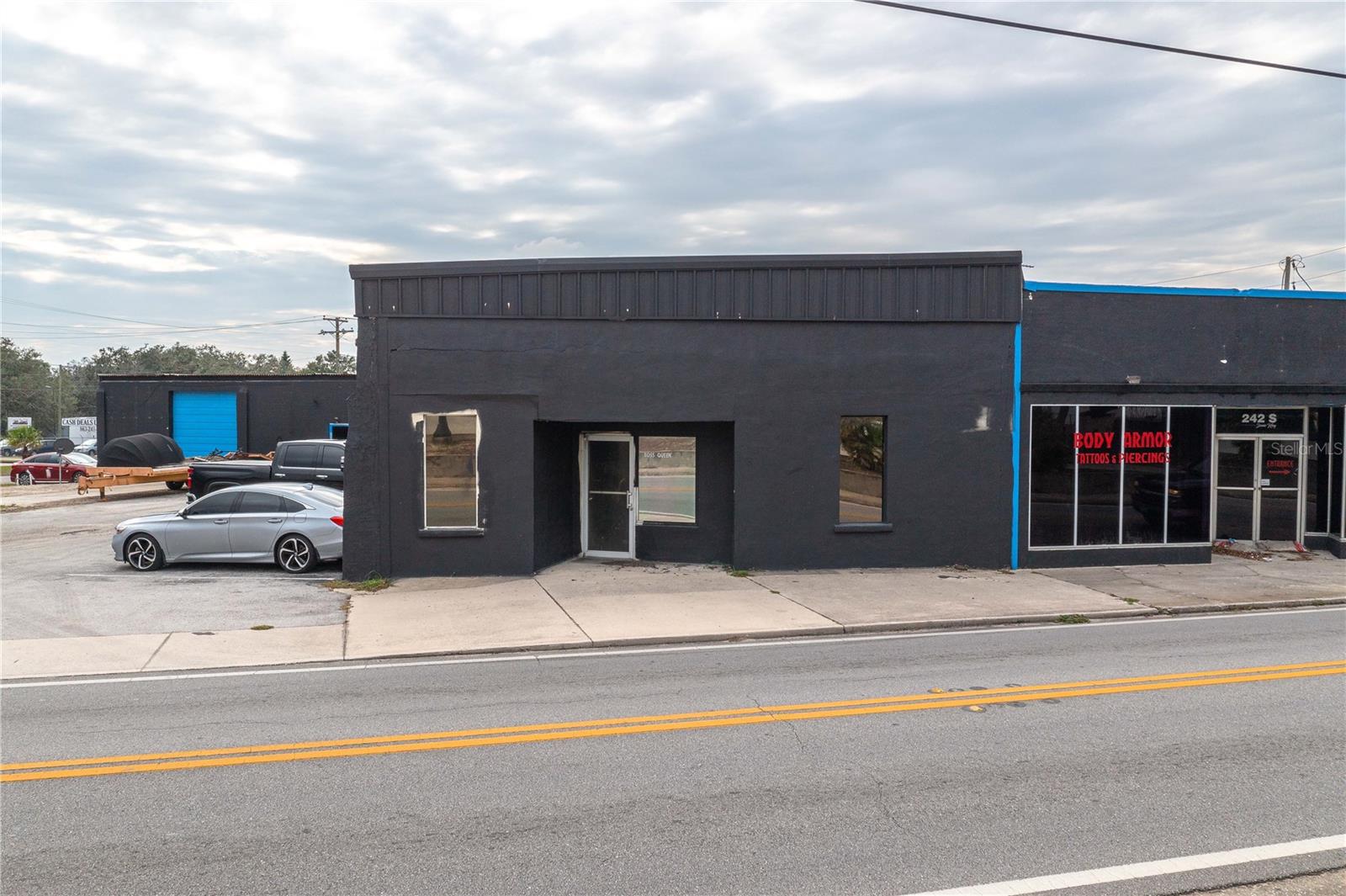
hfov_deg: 65.5
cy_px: 448
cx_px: 673
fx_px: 1046
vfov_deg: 46.4
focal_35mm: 28
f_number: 6.3
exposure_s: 1/200
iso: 100
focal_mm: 10.26
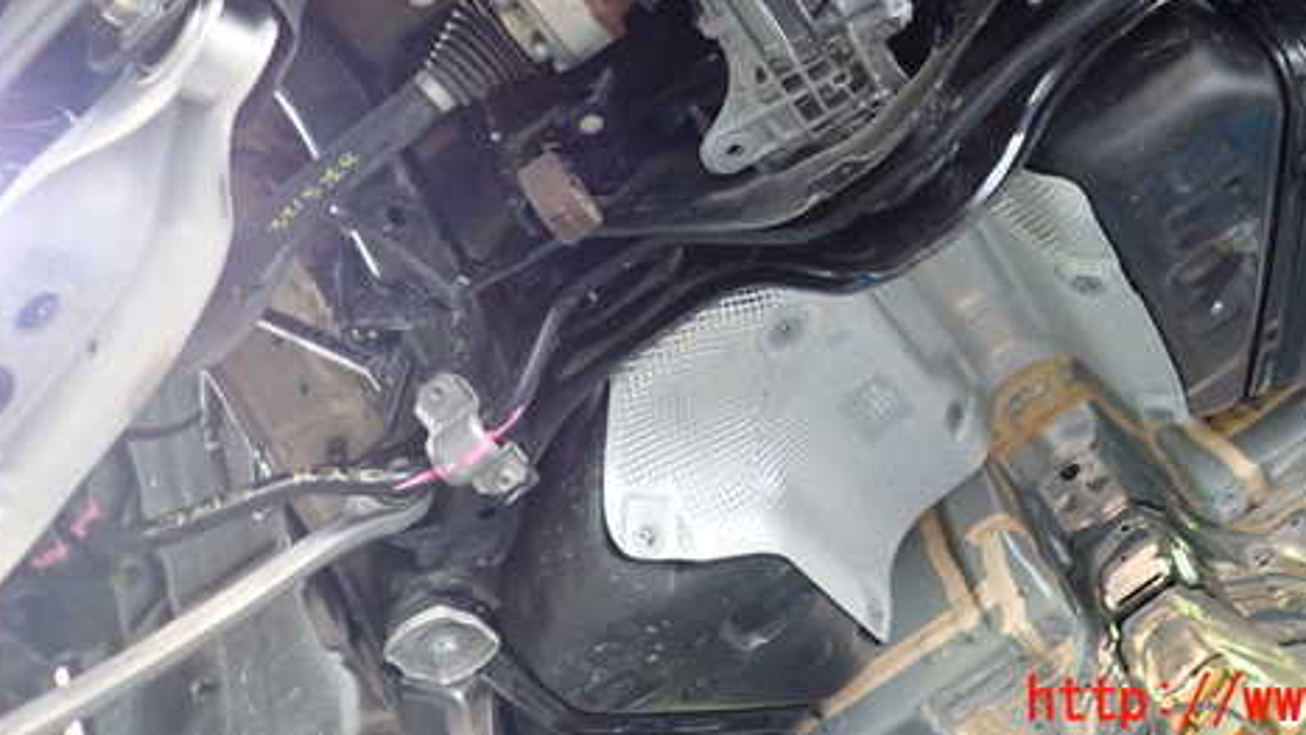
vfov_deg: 32.5
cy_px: 109
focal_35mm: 35
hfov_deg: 55.9
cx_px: 819
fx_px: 1212
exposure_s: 1/25
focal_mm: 4.5
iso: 800
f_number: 2
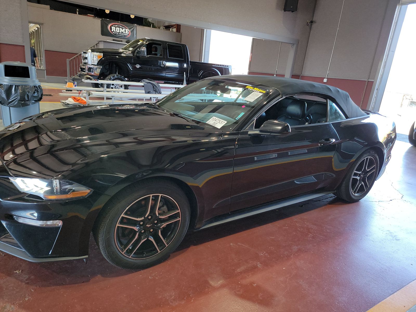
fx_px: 288
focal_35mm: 24
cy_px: 156
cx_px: 208
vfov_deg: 56.8
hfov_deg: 71.6
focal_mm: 6.7
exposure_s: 1/59
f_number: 1.8
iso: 243
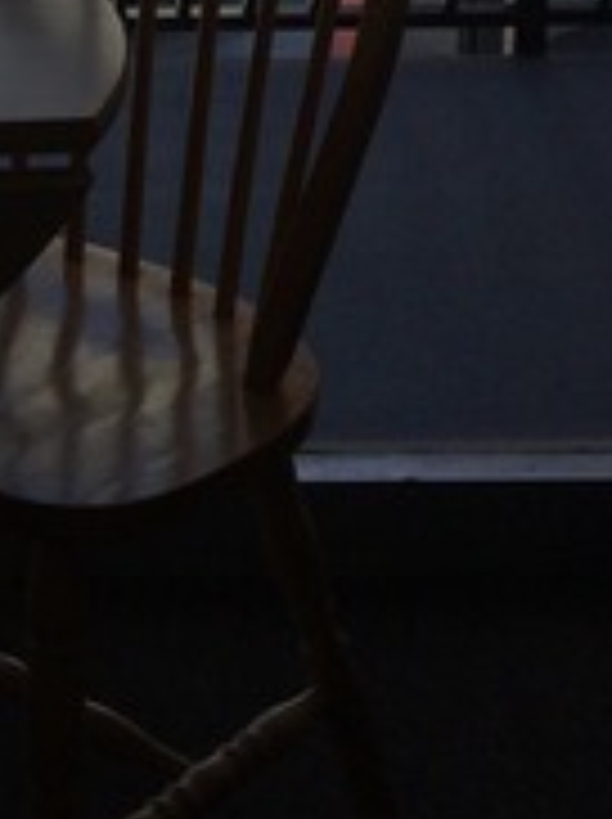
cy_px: -306
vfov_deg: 18.2
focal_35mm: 99
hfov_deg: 14.0
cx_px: -288
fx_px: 2339
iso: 32
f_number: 2.2
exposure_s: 1/1953
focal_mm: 4.12
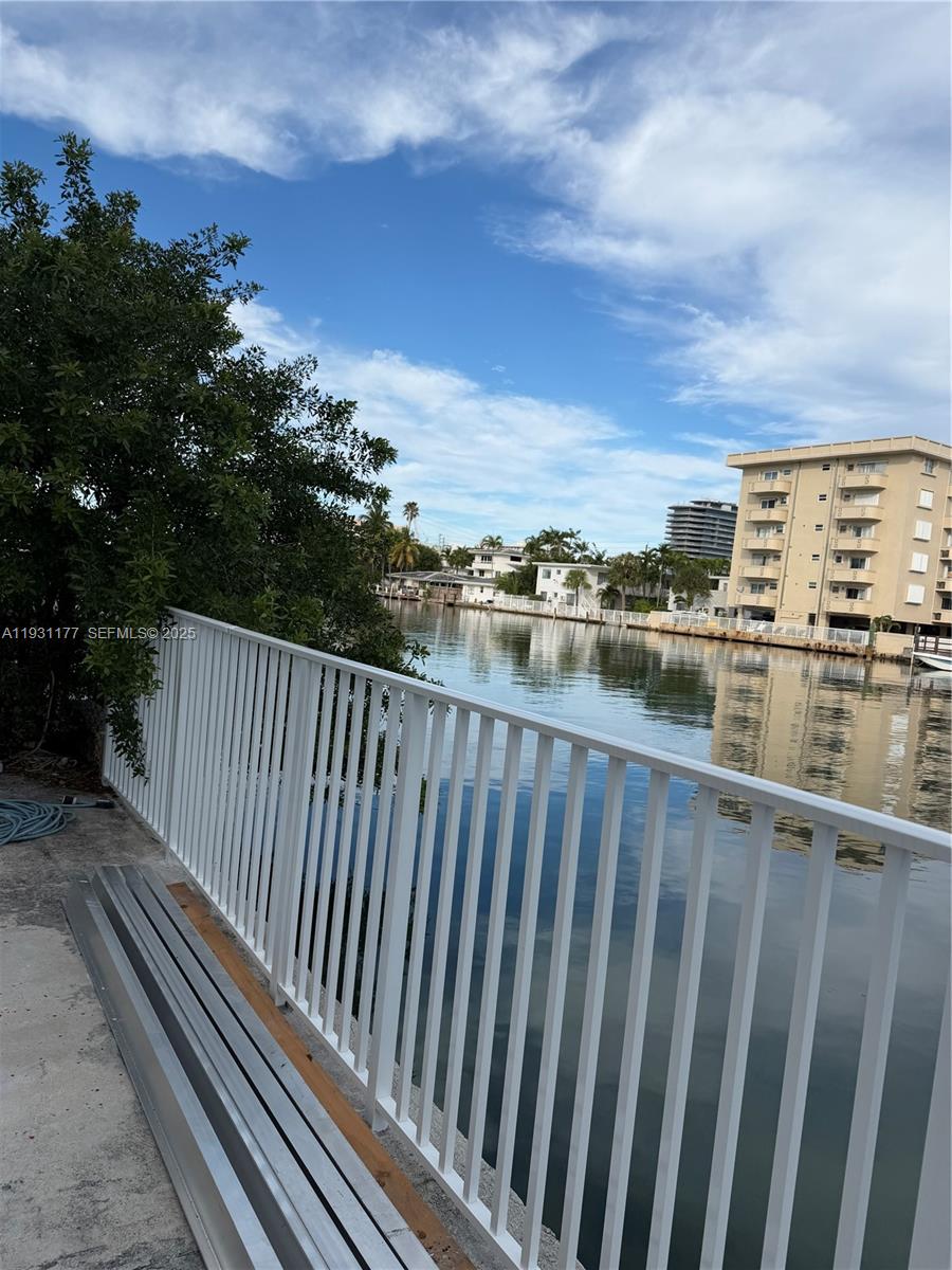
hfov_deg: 56.8
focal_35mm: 24
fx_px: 880
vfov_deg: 71.6
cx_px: 476
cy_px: 635
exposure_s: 1/4975
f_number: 1.78
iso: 80
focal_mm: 6.76
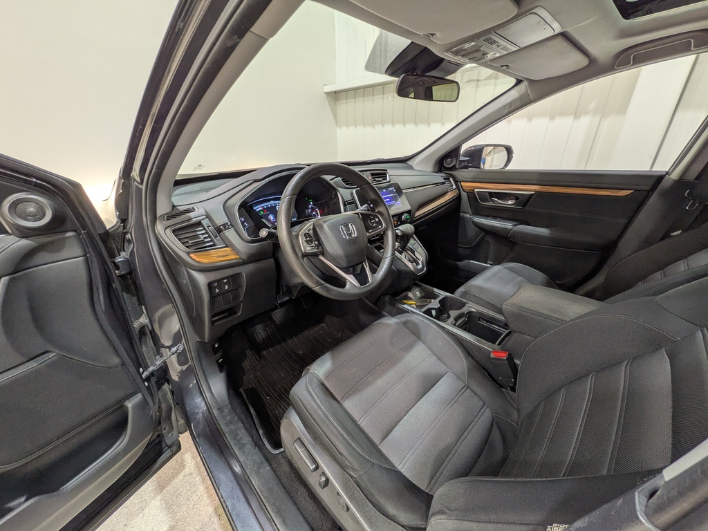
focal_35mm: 14
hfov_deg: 102.1
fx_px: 286
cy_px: 266
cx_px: 354
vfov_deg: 85.7
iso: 60
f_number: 2.2
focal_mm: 1.83
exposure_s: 1/33.3
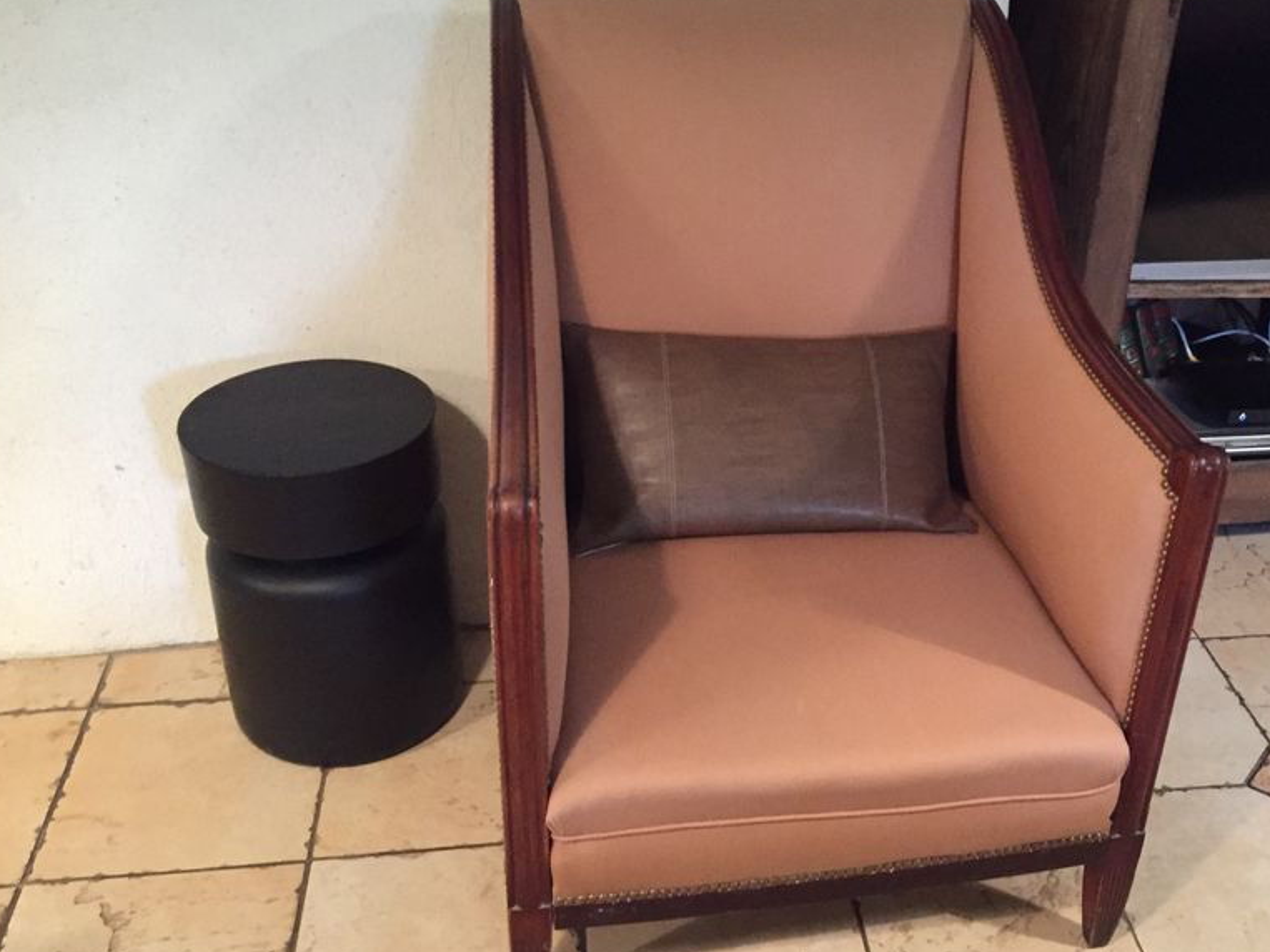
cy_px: 453
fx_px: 1394
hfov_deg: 48.6
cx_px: 787
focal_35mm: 38
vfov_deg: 37.7
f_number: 2.2
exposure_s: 1/17
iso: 400
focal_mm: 4.15
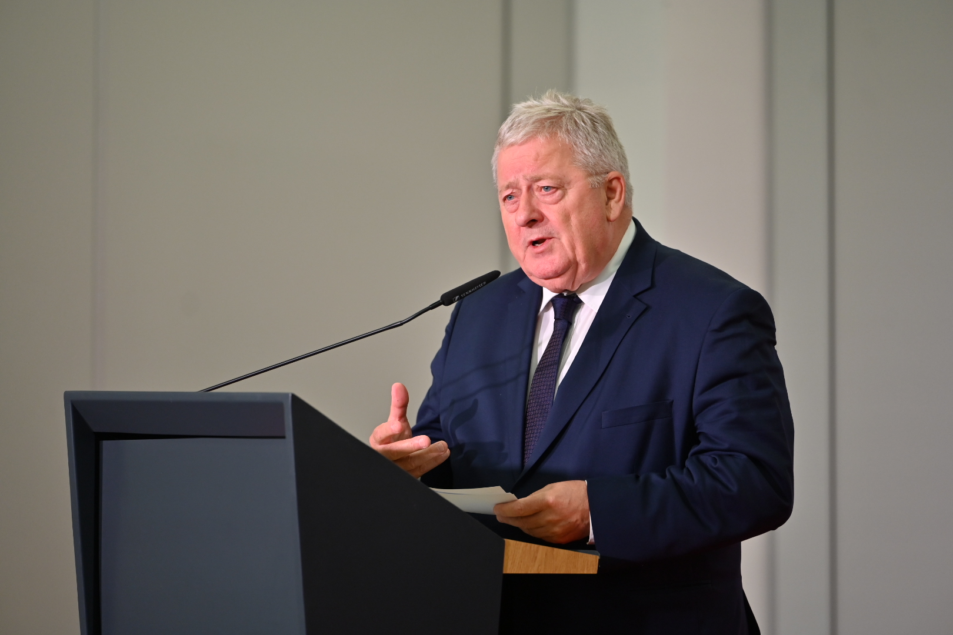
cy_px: 318
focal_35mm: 180
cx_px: 476
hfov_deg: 11.4
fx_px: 4765
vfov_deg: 7.6
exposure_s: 1/200
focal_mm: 180
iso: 500
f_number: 2.8
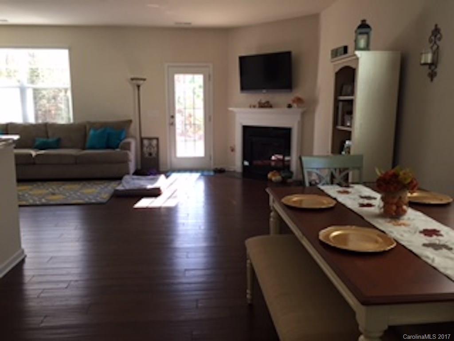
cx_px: 227
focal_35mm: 29
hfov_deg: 61.7
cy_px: 170
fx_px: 380
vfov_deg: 48.2
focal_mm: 4.15
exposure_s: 1/30
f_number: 2.2
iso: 40
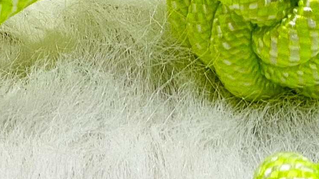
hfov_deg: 14.0
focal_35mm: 153
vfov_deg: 7.4
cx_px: 181
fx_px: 1294
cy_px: 444
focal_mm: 4.25
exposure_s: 1/50
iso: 80
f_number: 1.8
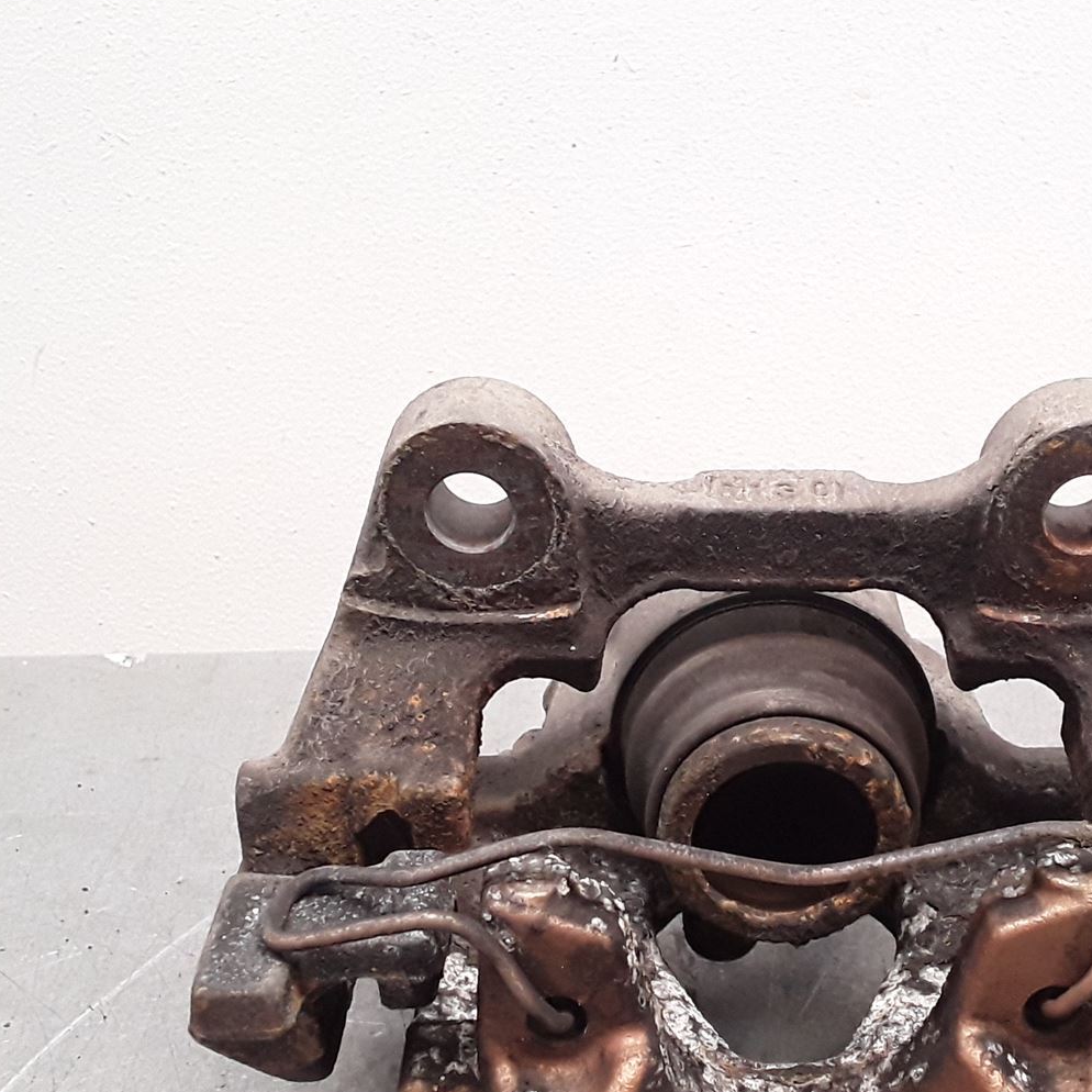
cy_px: 757
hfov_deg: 33.1
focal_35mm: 51
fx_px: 1820
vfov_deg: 33.0
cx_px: 728
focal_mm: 2.91
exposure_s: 1/100
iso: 100
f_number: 1.9
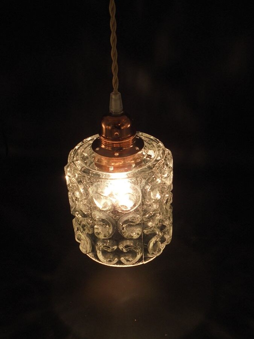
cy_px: 170
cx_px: 127
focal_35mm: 43
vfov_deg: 43.9
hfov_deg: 33.6
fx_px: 421
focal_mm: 7.8
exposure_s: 1/60
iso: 100
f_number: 4.5
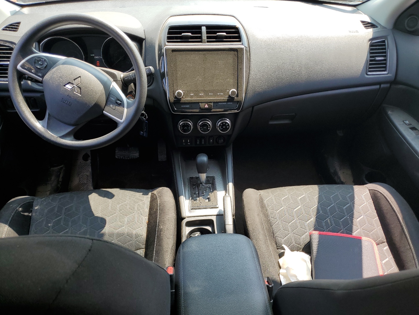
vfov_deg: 53.1
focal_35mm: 26
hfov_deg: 67.3
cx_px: 210
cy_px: 158
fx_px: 315
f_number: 1.5
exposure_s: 1/417
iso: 50
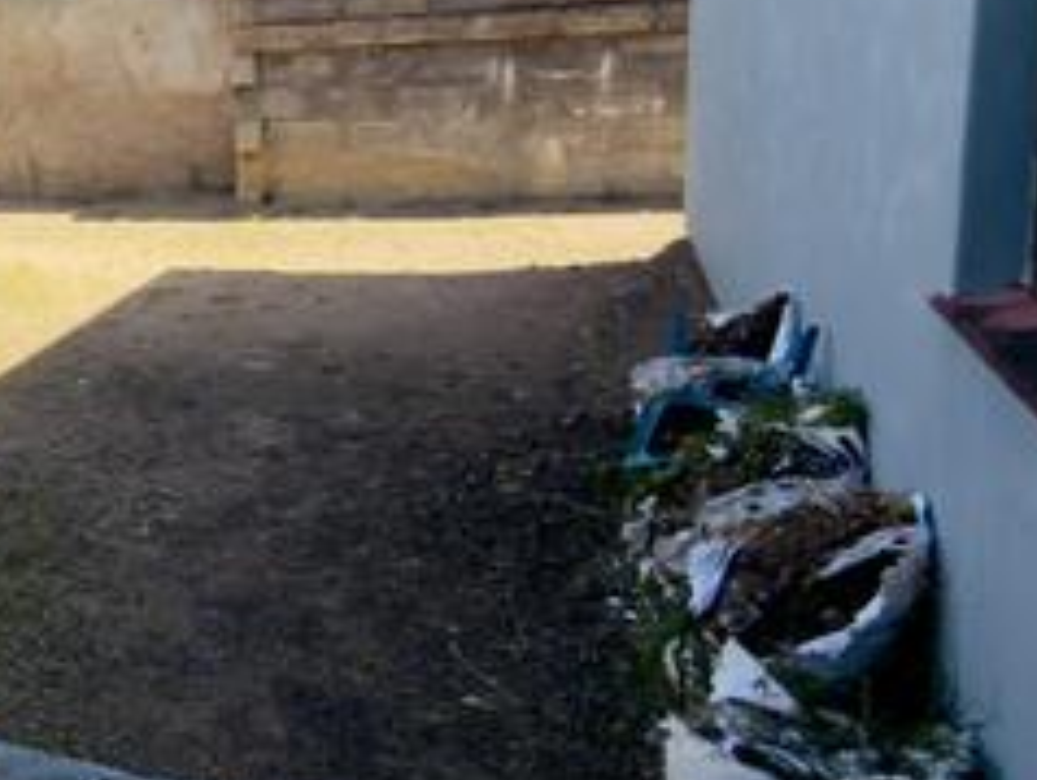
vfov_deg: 30.7
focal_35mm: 47
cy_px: 261
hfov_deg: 29.5
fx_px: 1409
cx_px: -410
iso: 16
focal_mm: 2.22
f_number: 2.2
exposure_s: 1/431
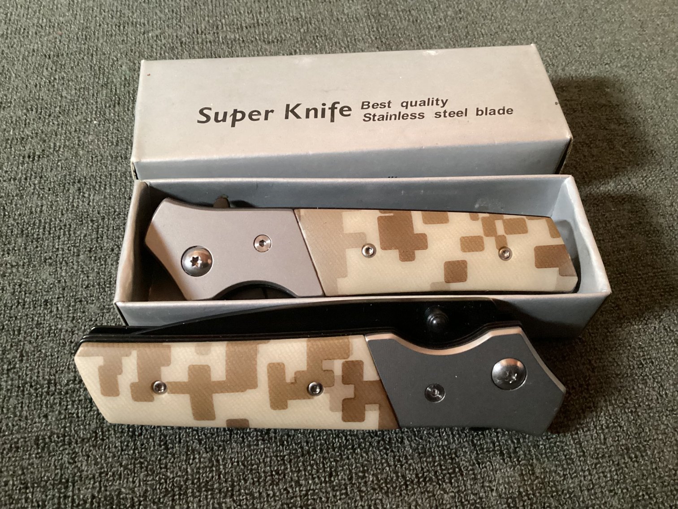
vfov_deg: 45.4
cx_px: 339
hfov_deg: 58.3
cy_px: 254
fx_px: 607
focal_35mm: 31
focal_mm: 3.3
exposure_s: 1/30
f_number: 2.4
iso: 640
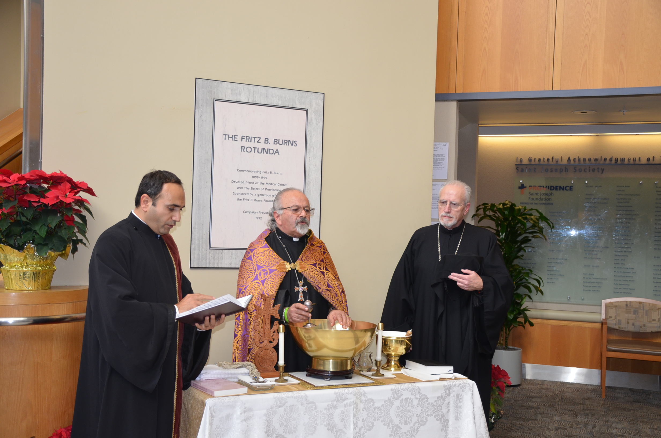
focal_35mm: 40
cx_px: 330
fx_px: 742
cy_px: 219
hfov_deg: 48.0
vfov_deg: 32.9
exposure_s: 1/60
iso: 400
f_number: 4
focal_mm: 27
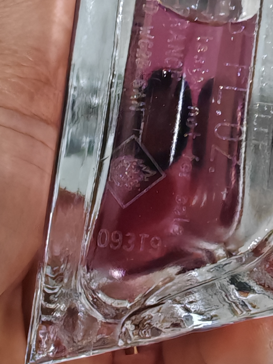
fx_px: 705
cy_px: 188
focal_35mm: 67
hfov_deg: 21.9
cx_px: 127
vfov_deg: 29.0
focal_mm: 1.96
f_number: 2.2
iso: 1000
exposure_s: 1/25
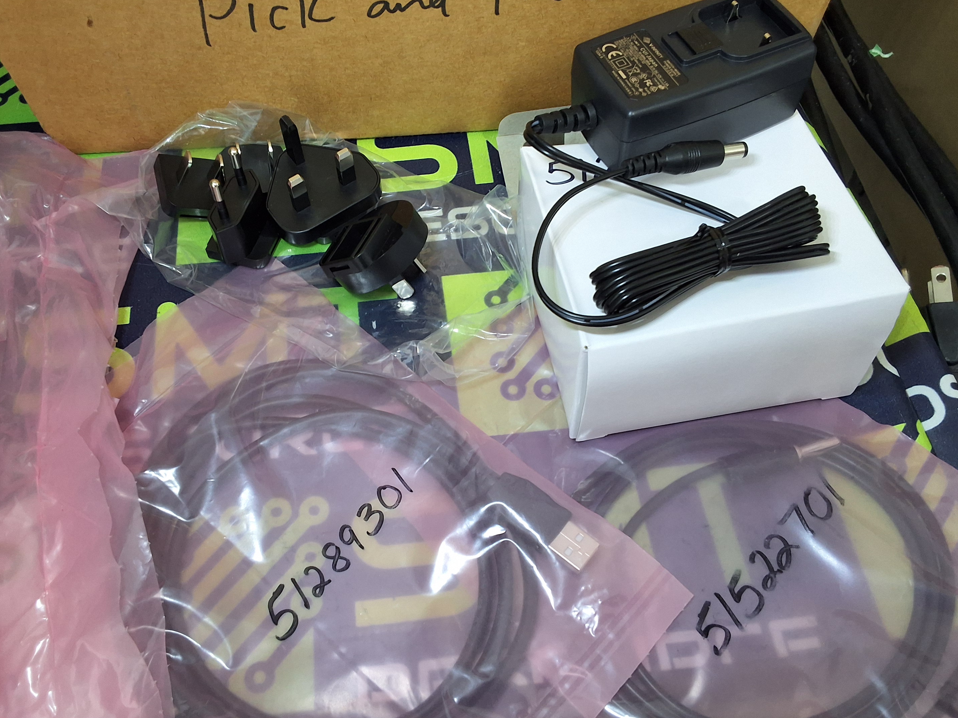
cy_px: 365
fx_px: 886
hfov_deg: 56.7
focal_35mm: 32
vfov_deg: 44.2
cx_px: 439
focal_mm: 2.91
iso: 200
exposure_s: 1/40
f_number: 1.9
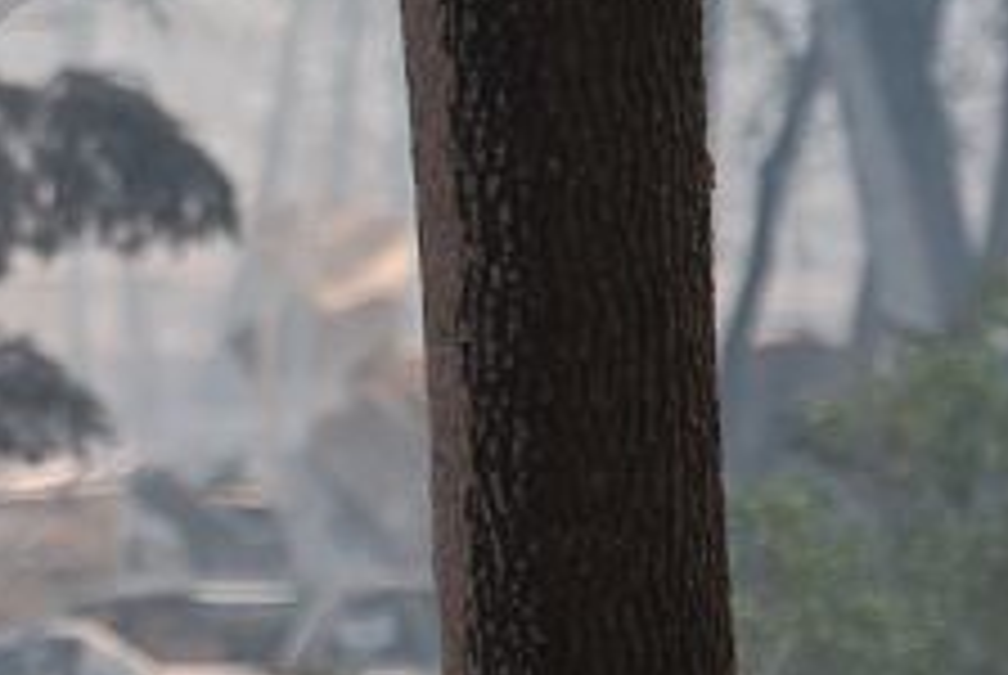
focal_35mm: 707
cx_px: -1107
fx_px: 19822
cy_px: 711
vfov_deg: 2.0
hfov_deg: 2.9
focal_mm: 155
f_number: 4
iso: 400
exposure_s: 1/1250
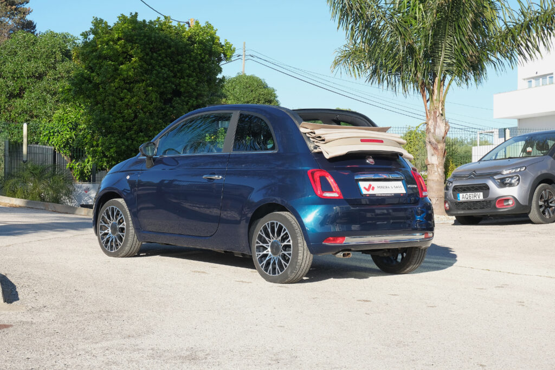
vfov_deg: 20.0
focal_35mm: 68
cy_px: 185
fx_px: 1048
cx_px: 278
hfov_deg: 29.7
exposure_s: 1/125
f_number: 9
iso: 160
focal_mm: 45
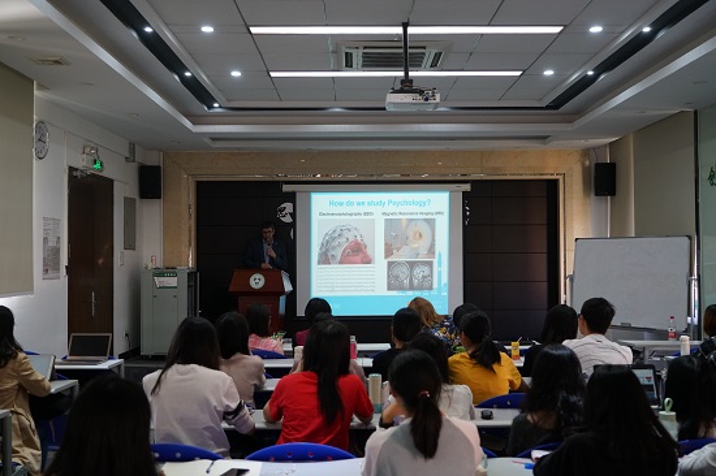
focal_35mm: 37
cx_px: 358
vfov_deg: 35.9
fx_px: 735
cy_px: 238
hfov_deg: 51.9
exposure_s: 1/160
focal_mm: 37
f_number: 4
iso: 2000
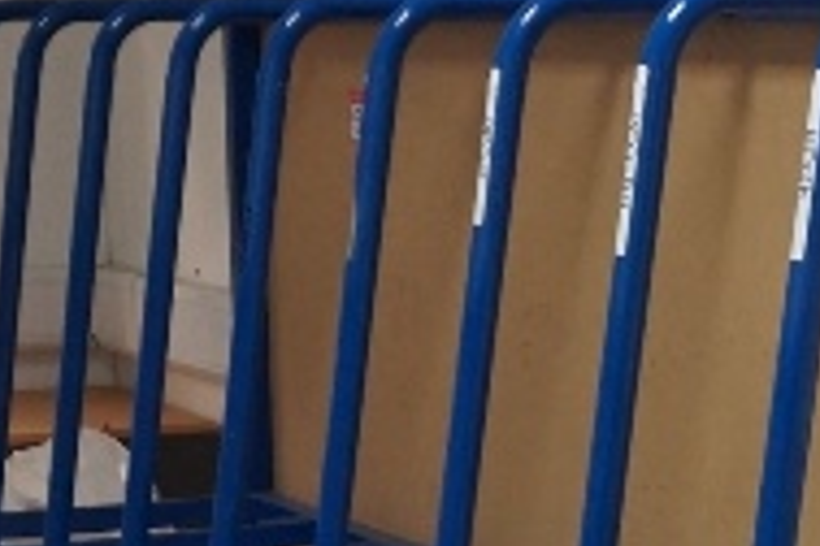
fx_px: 2961
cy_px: 925
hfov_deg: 15.5
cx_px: 824
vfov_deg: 10.1
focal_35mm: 130
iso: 1250
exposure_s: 1/160
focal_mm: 16
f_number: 4
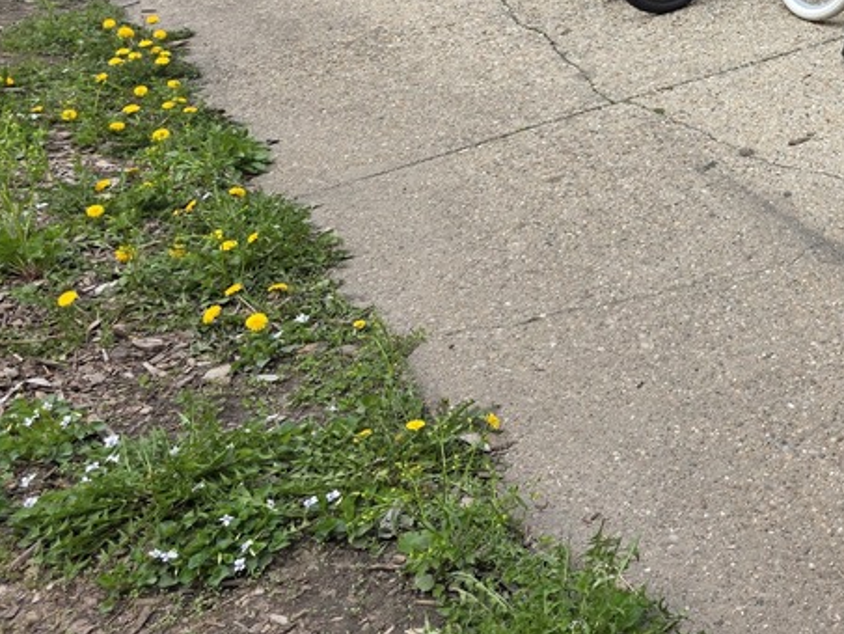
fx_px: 1268
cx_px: 913
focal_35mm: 52
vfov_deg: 26.1
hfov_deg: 32.6
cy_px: -48
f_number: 1.7
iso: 80
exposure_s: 1/2071
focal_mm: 6.3
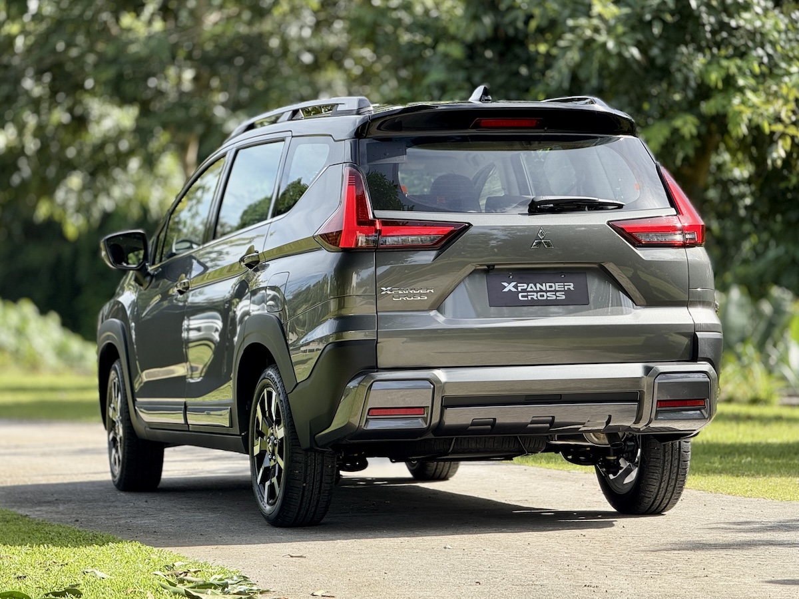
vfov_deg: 12.3
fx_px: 2770
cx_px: 400
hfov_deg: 16.4
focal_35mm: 120
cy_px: 300
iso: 50
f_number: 2.8
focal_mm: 15.66
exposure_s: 1/409
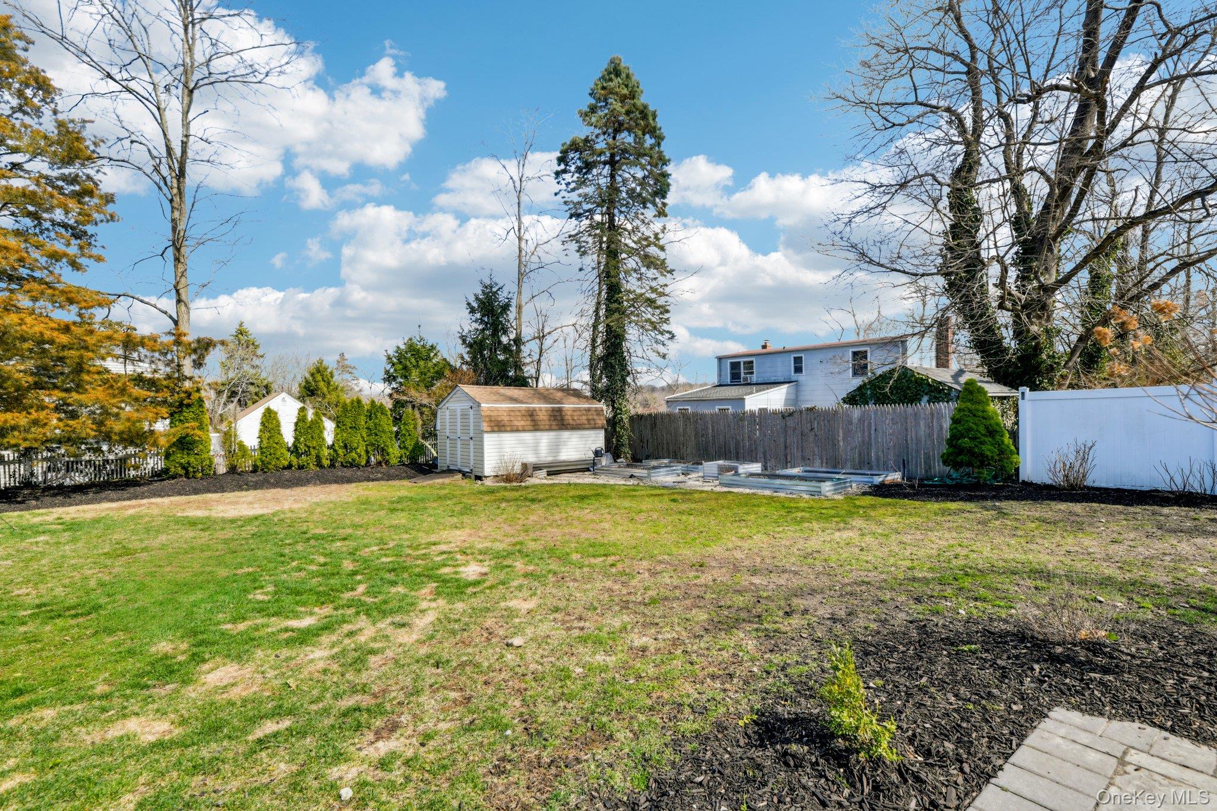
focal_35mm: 16
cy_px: 406
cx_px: 608
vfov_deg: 73.7
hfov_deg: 96.7
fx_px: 541
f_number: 8
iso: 320
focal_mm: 16
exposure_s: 1/800
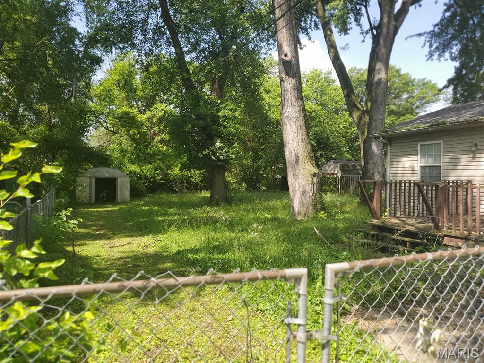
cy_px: 182
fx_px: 364
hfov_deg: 67.3
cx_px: 242
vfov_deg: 53.1
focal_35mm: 26
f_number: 1.5
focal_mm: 4.3
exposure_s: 1/1070
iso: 50
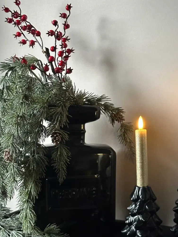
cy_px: 146
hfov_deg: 19.1
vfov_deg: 25.3
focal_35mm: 77
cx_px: 123
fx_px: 528
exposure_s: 1/32
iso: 400
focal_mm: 6.86
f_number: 1.78
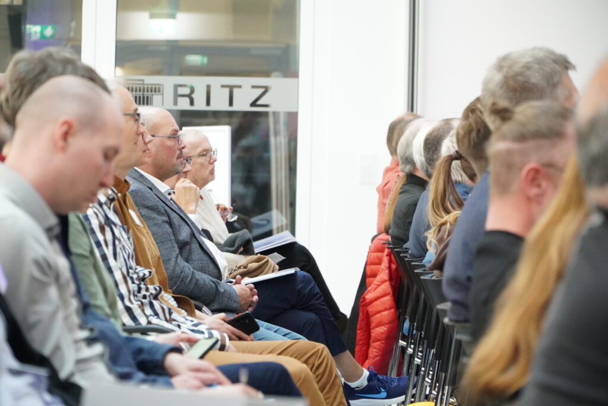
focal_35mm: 154
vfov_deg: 8.9
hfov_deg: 13.3
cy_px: 203
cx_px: 304
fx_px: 2610
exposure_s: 1/160
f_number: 4
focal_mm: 103
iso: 5000
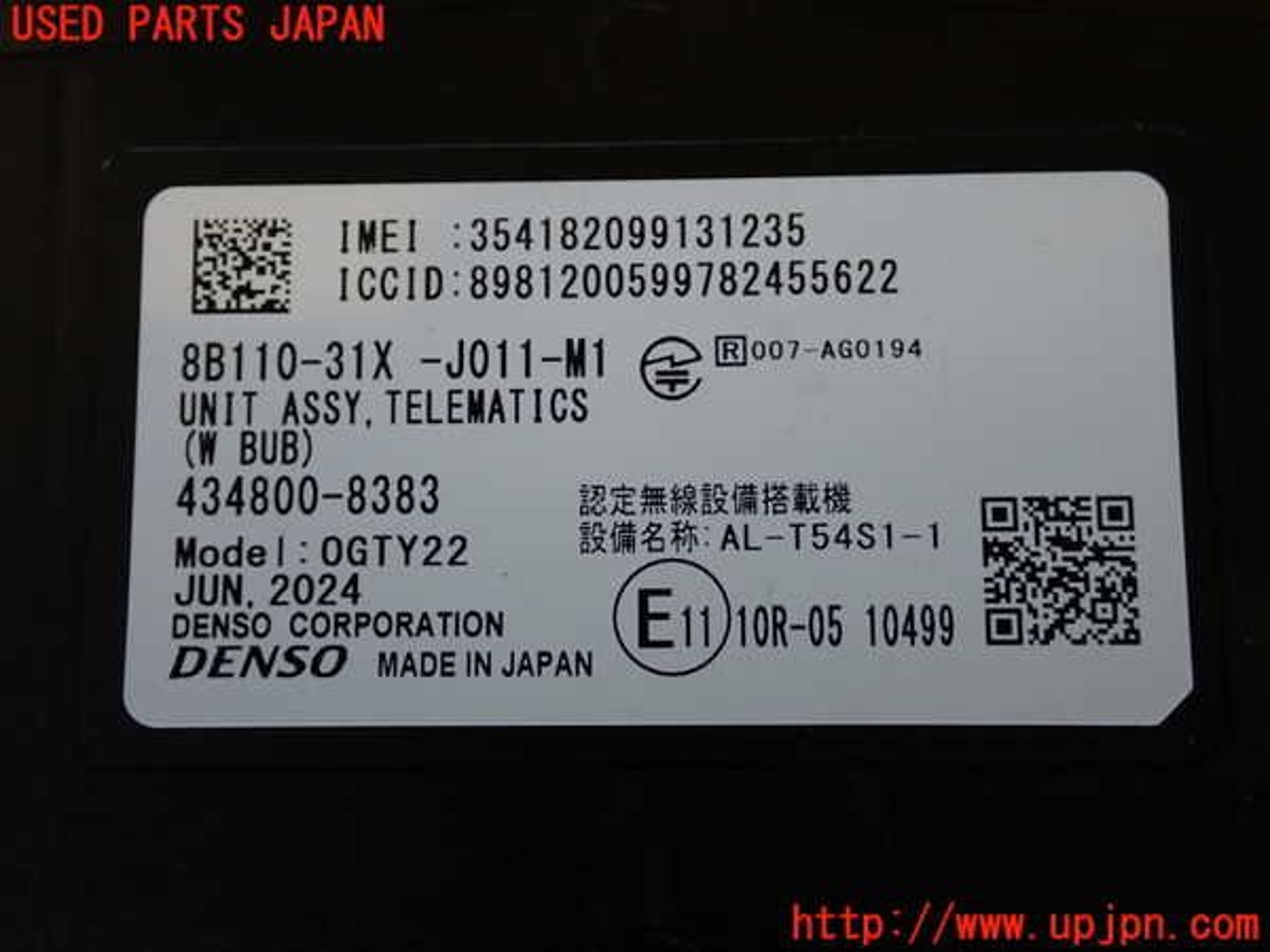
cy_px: 476
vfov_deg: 30.9
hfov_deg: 40.4
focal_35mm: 47
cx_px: 635
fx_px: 1724
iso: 200
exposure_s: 1/60
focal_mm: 8.4
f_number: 3.1
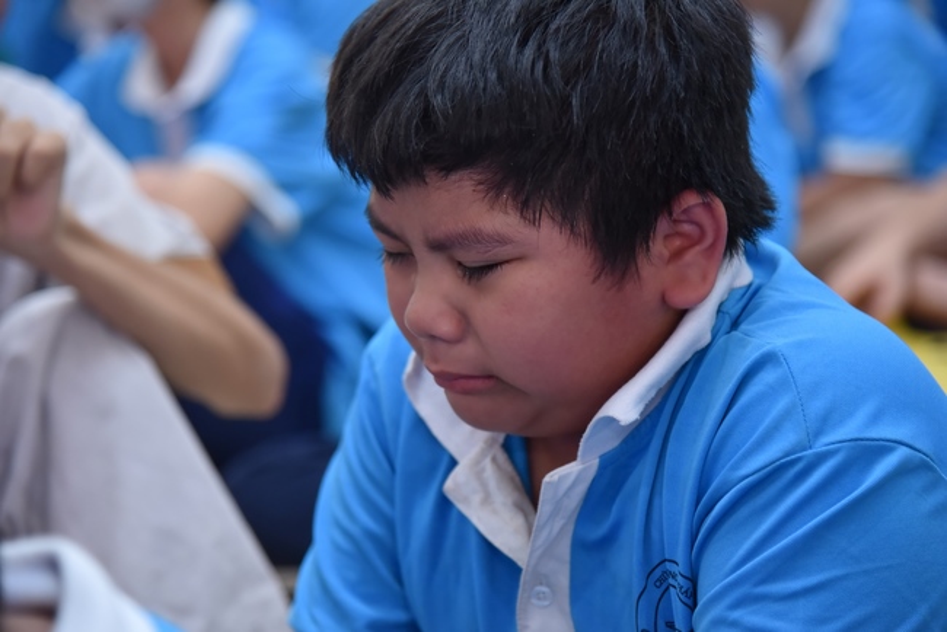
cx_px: 474
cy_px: 316
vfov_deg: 11.4
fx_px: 3158
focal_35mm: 120
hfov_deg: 17.1
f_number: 4
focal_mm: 120
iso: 1600
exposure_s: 1/125
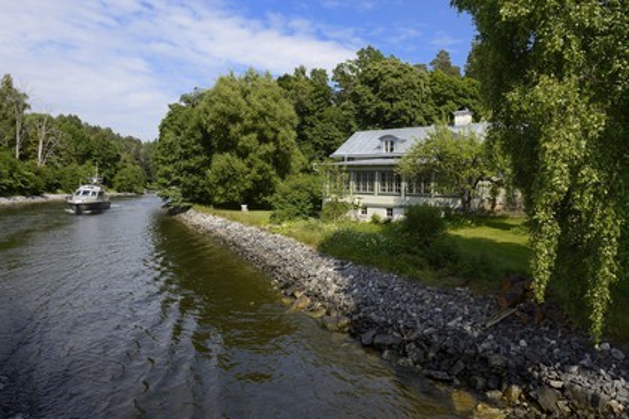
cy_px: 210
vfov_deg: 53.1
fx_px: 419
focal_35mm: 24
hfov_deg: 73.7
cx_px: 314
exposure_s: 1/320
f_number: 9
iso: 200
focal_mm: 24
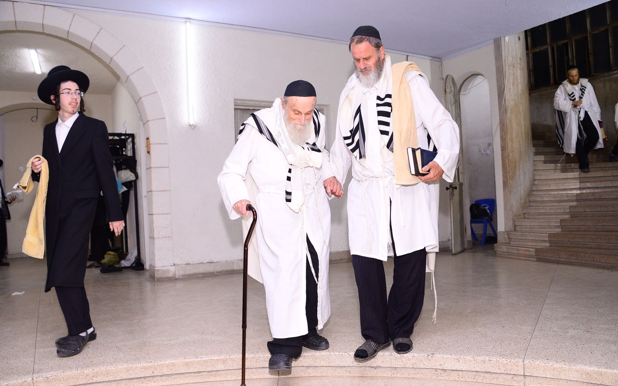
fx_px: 488
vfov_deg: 43.1
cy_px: 202
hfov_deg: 64.6
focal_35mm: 29
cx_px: 310
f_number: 5
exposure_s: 1/160
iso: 2000
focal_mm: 28
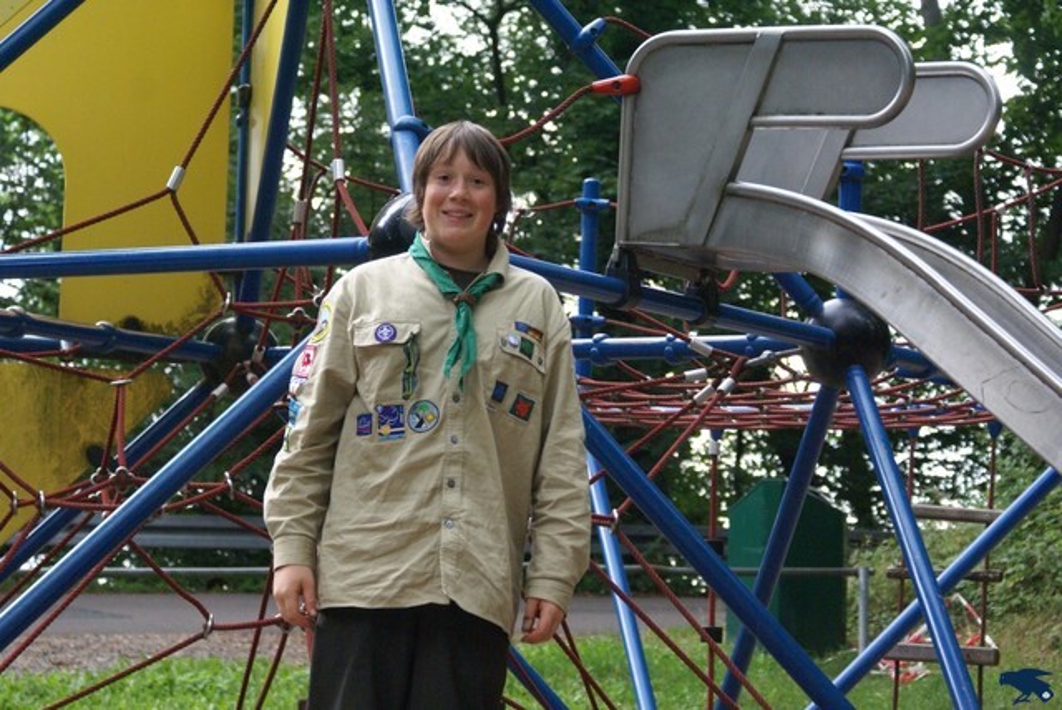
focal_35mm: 105
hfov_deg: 19.4
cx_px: 531
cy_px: 355
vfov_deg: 13.1
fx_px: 3100
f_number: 5.6
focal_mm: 70
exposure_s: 1/160
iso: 800
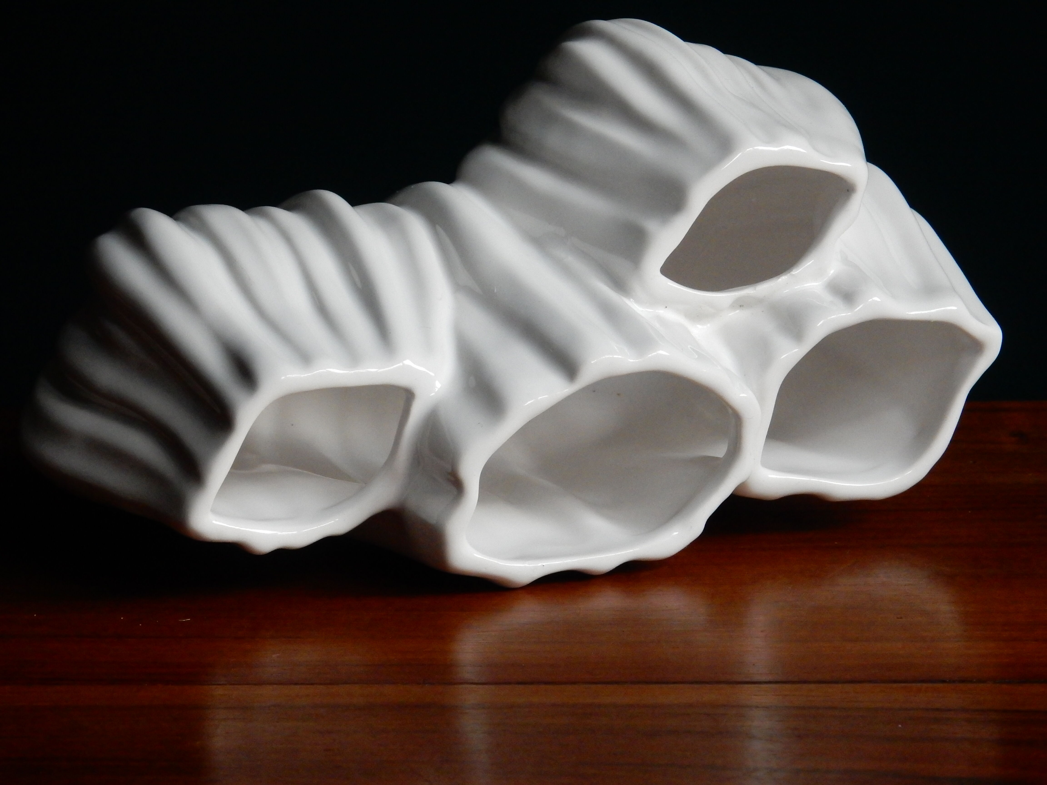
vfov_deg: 14.9
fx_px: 2994
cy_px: 392
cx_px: 524
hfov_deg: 19.8
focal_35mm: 99
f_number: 5.3
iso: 800
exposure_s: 1/50
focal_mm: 17.6
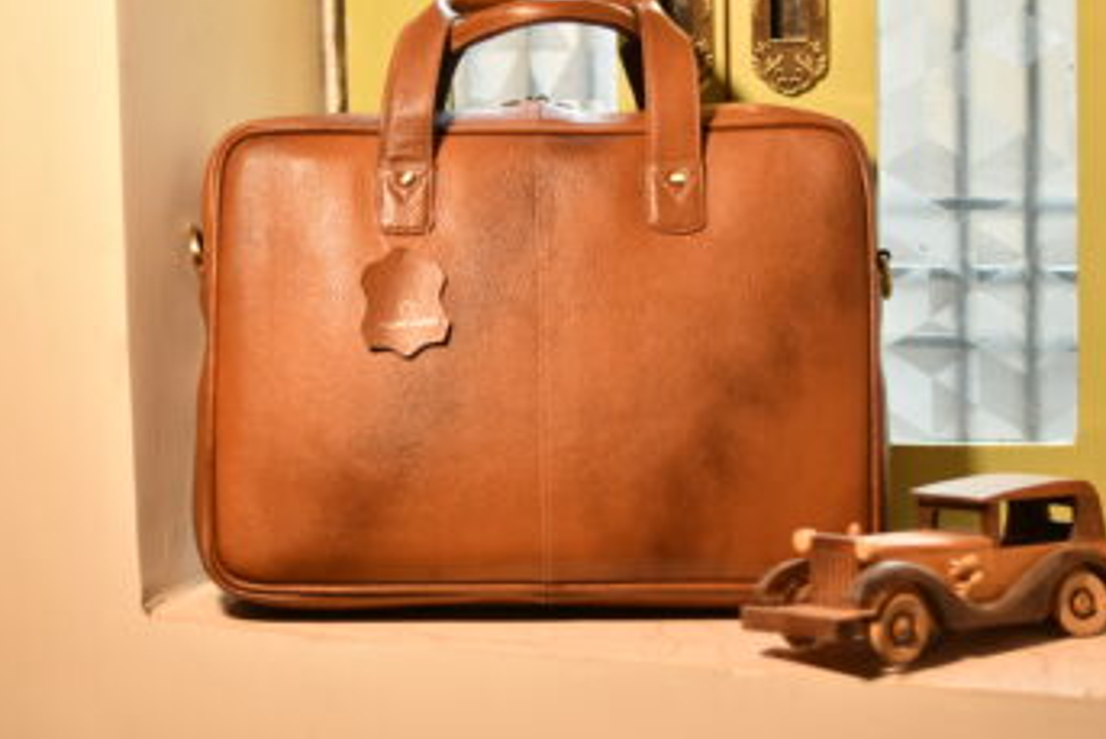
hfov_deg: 21.7
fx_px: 2889
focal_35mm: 94
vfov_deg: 14.6
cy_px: 324
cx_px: 529
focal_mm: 50
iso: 250
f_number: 1.8
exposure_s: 1/80
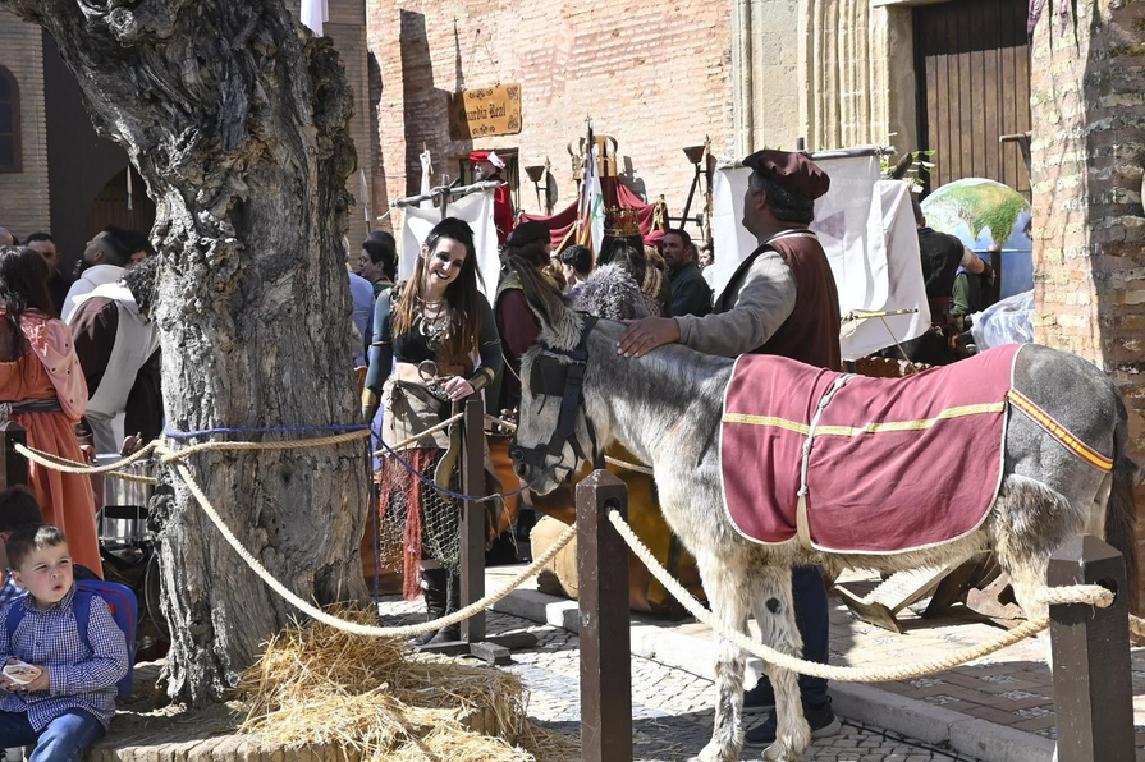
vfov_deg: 22.5
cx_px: 724
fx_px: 1918
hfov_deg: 33.1
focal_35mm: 60
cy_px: 412
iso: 250
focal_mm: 22.5
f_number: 6.3
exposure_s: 1/800
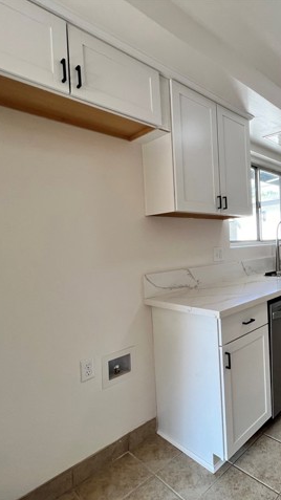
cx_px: 239
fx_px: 252
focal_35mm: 19
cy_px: 249
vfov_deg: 89.6
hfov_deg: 53.0
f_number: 1.8
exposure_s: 1/120
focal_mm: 1.57
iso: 50
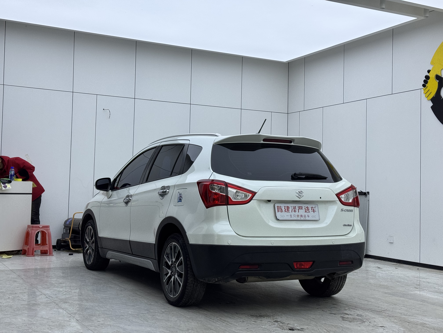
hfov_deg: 39.7
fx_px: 614
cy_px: 166
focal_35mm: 48
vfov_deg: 30.3
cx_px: 222
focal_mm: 6.76
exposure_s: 1/588
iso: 64
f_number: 1.78
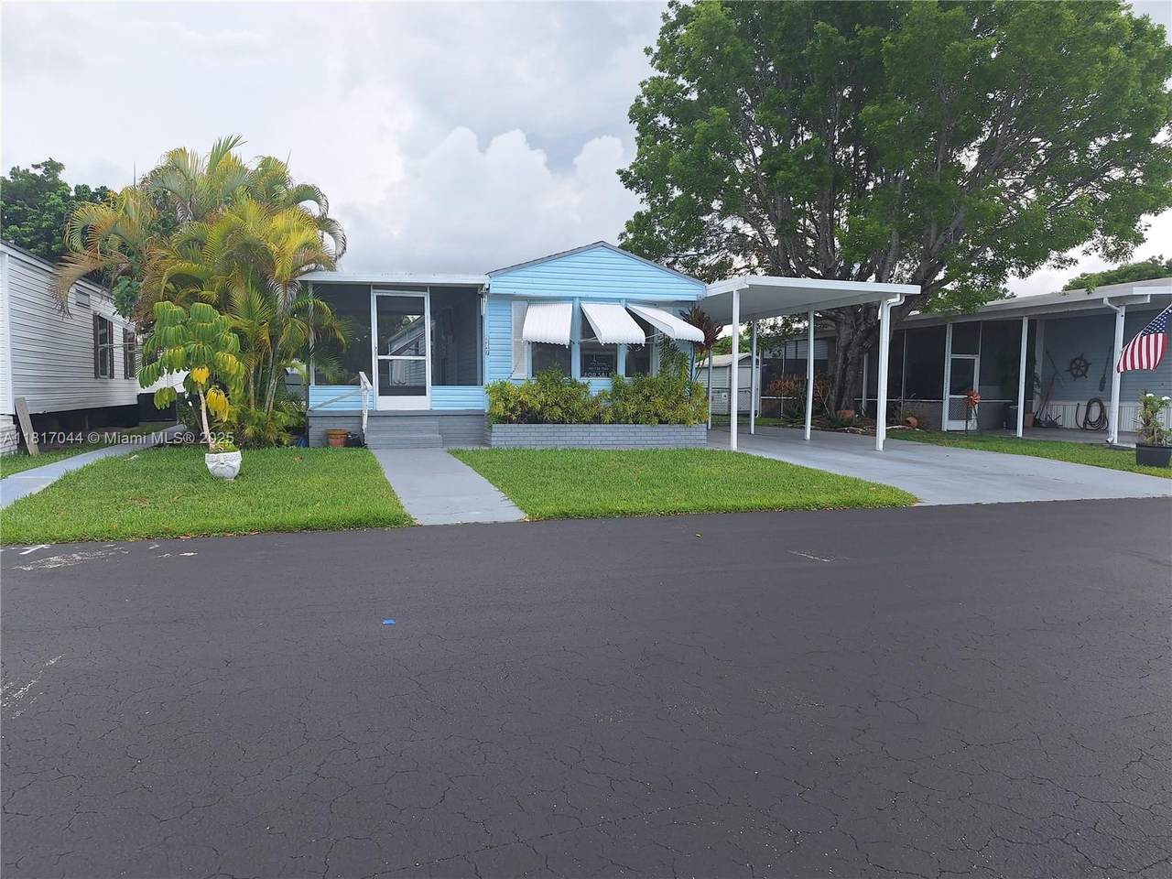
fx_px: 779
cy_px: 440
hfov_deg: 73.9
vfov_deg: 58.9
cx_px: 586
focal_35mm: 23
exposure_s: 1/615
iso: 40
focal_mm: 5.54
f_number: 1.8
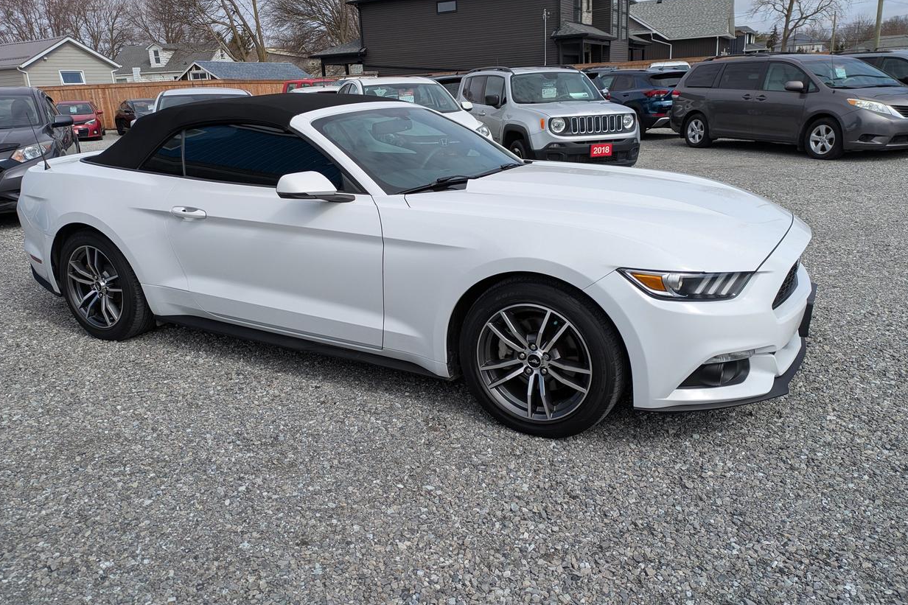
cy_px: 275
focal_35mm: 27
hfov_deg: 67.4
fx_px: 681
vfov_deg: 47.9
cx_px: 440
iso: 47
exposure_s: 1/2959
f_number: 1.89
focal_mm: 5.43
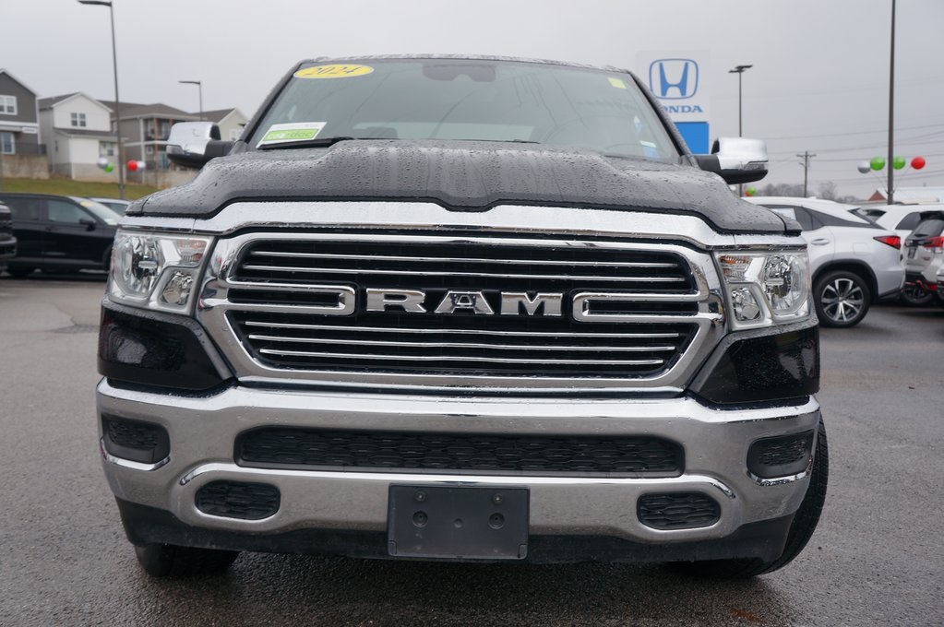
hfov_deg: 51.3
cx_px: 472
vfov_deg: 35.4
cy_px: 314
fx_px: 982
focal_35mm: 38
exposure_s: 1/80
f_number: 5
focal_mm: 25
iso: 100
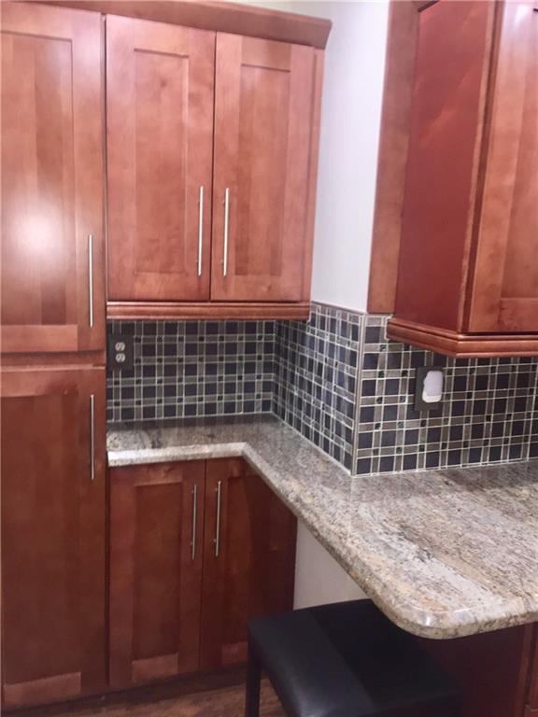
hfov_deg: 48.2
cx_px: 269
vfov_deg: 61.7
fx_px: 601
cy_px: 358
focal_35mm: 29
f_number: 2.2
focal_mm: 4.15
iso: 80
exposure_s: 1/30
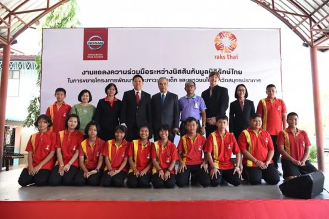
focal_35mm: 30
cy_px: 110
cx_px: 164
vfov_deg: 43.6
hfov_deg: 61.9
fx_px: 274
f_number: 3.5
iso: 500
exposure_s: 1/250
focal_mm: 30
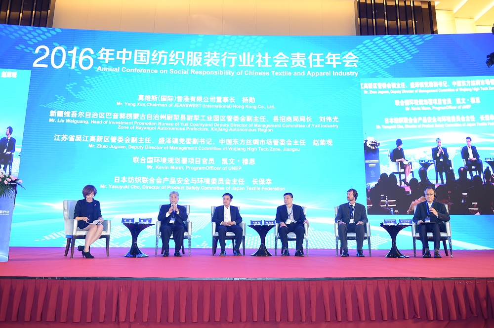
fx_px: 370
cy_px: 164
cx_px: 247
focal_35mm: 27
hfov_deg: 67.4
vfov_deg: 47.8
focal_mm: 27
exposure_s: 1/160
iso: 2000
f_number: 4
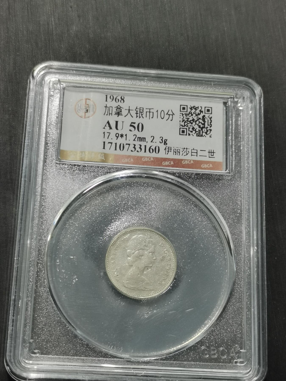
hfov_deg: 22.9
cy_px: 190
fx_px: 705
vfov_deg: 30.3
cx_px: 143
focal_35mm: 64
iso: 80
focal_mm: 5.58
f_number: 1.8
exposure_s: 1/100
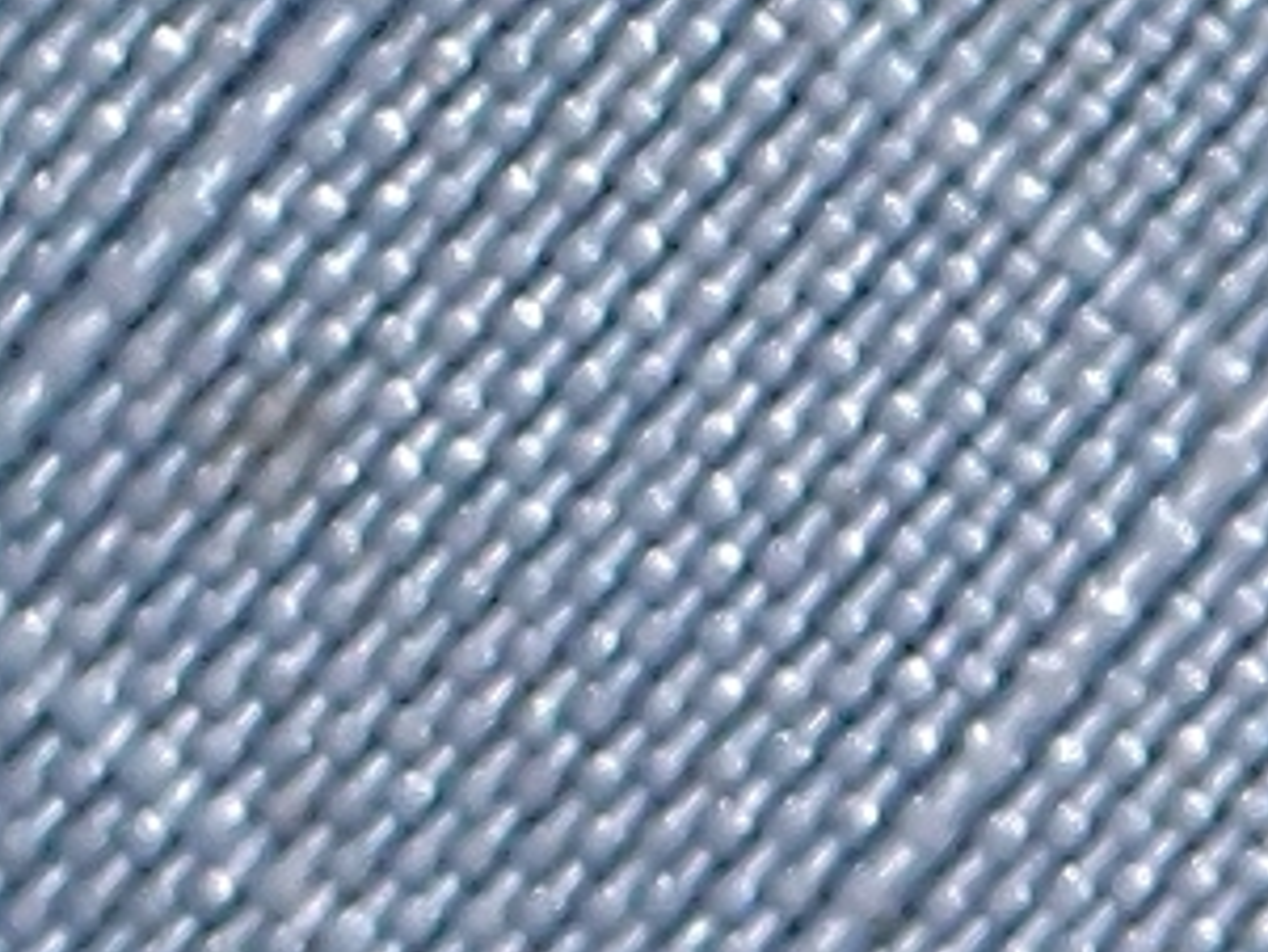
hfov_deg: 5.2
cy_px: 343
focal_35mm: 379
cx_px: 2245
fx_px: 13888
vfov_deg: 3.9
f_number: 6.3
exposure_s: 1/400
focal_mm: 18
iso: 100
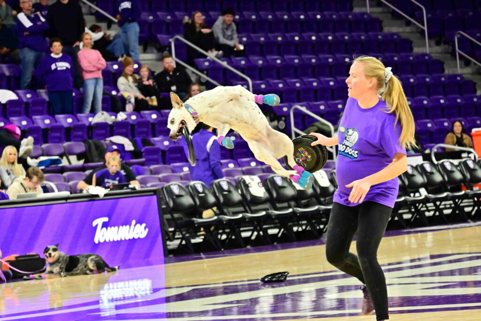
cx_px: 240
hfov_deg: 11.9
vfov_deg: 8.0
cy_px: 160
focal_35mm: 172
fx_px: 2305
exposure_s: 1/500
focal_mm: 115
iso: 4000
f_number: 6.3
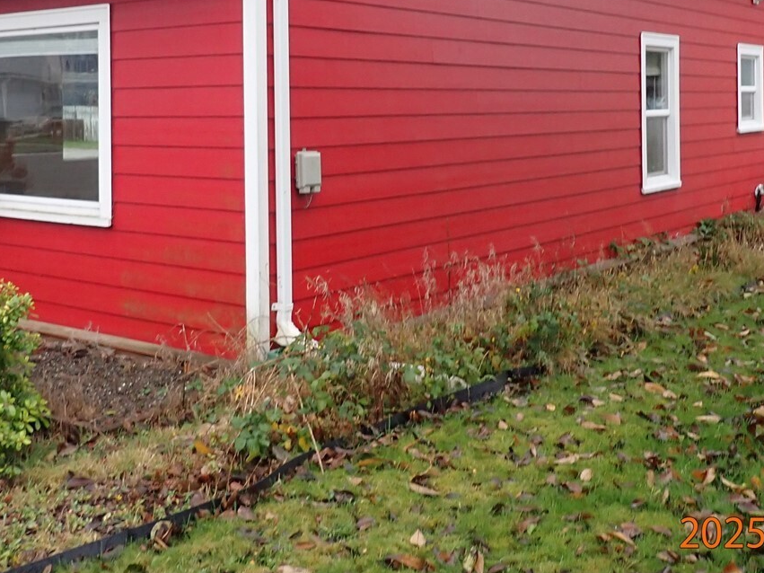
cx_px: 268
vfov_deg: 30.1
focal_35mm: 47
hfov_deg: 40.0
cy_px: 109
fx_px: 1037
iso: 200
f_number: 2
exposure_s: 1/125
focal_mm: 4.5
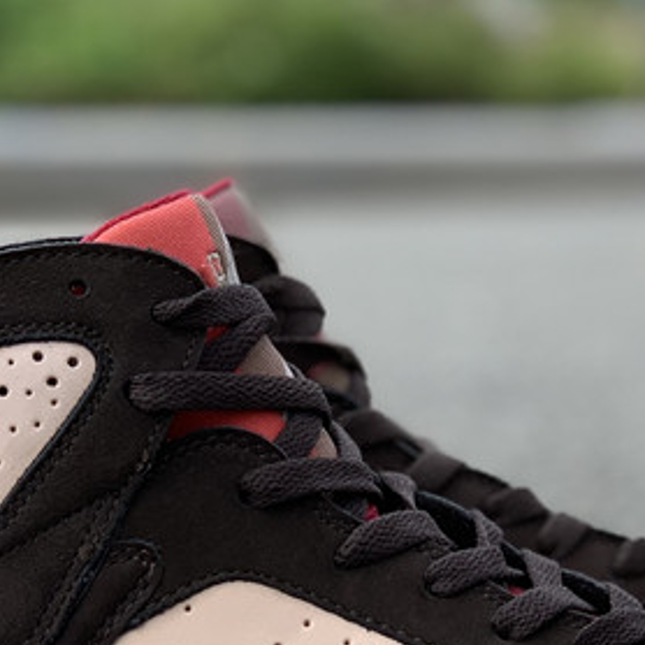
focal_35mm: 149
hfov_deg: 11.7
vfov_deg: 11.6
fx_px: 3141
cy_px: 625
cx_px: 320
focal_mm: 6
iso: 16
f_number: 2.4
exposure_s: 1/322
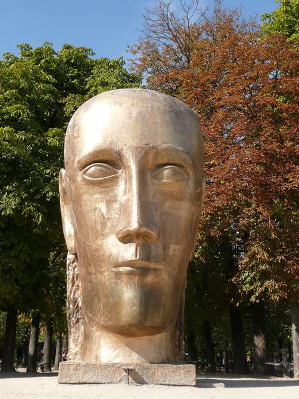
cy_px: 200
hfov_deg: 30.3
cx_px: 150
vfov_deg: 39.7
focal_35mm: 48
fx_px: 553
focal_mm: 7.8
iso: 100
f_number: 4.2
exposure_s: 1/500
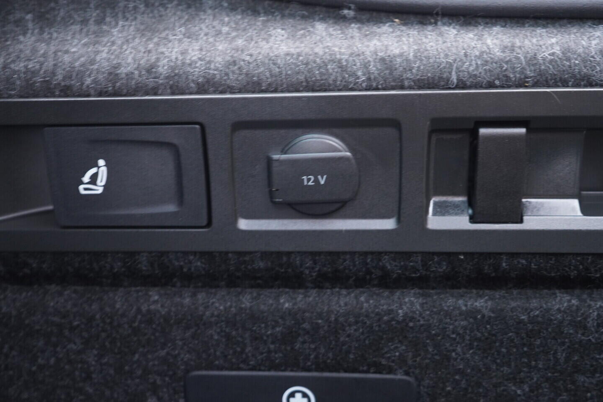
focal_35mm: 36
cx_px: 302
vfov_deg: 36.9
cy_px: 201
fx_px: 603
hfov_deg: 53.1
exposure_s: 1/40
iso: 800
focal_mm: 24
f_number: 2.8
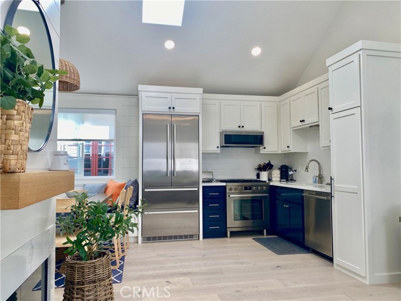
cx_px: 200
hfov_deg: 67.3
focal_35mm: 26
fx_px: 301
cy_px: 150
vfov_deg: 53.1
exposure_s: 1/120
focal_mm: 4.25
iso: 32
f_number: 1.8
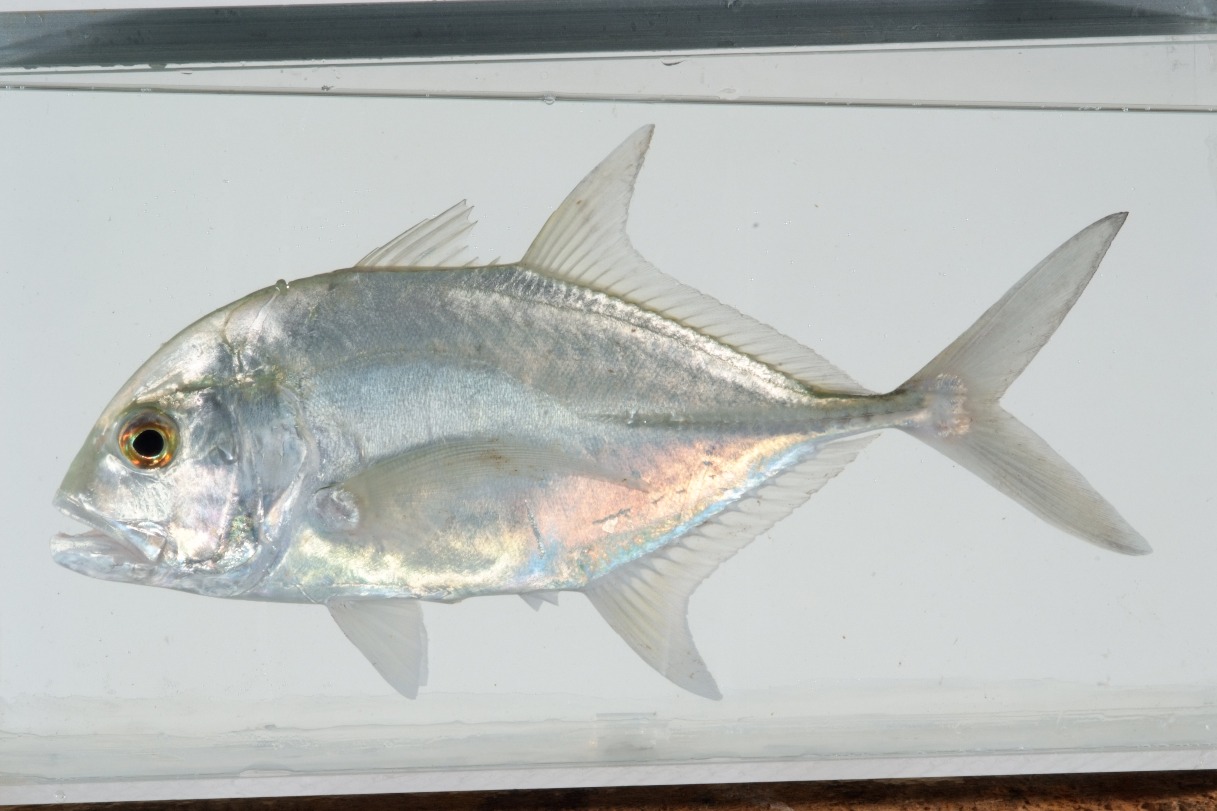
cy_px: 406
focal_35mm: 158
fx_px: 5341
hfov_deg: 13.0
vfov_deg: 8.7
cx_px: 608
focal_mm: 105
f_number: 36
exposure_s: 1/60
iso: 200
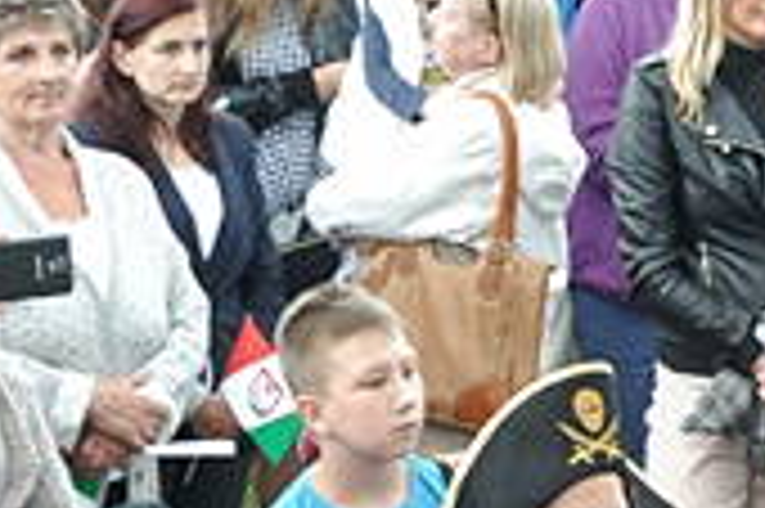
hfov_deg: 11.0
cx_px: 356
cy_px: 780
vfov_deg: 7.2
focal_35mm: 188
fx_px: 3980
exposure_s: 1/160
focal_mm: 25
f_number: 8
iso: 1250
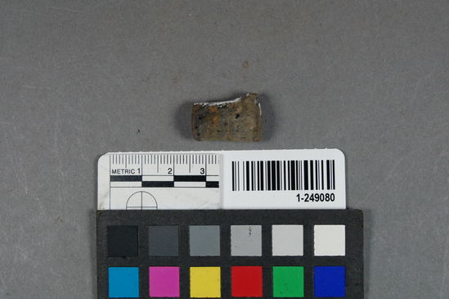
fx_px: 972
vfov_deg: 17.5
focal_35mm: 78
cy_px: 150
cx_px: 224
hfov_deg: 26.0
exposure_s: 1/160
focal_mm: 52
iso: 1600
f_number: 13
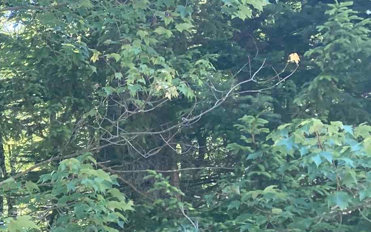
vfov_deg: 12.9
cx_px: -192
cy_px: 263
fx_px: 1001
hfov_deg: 18.5
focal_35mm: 99
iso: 50
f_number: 1.8
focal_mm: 3.99
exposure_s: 1/120
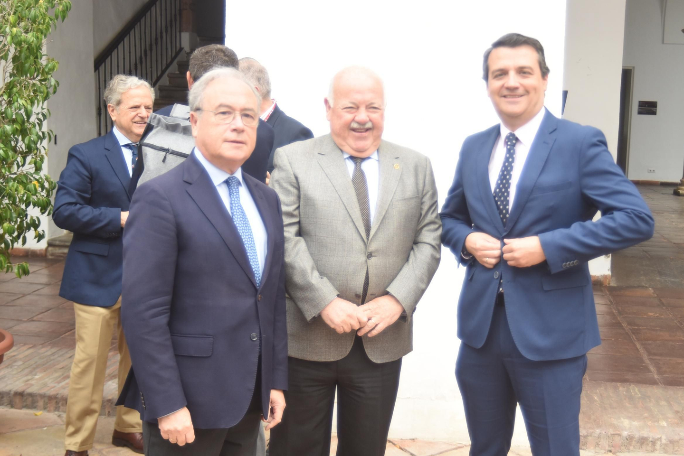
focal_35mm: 50
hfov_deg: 39.6
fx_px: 950
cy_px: 238
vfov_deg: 27.0
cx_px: 371
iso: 1000
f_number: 4
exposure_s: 1/640
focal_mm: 45
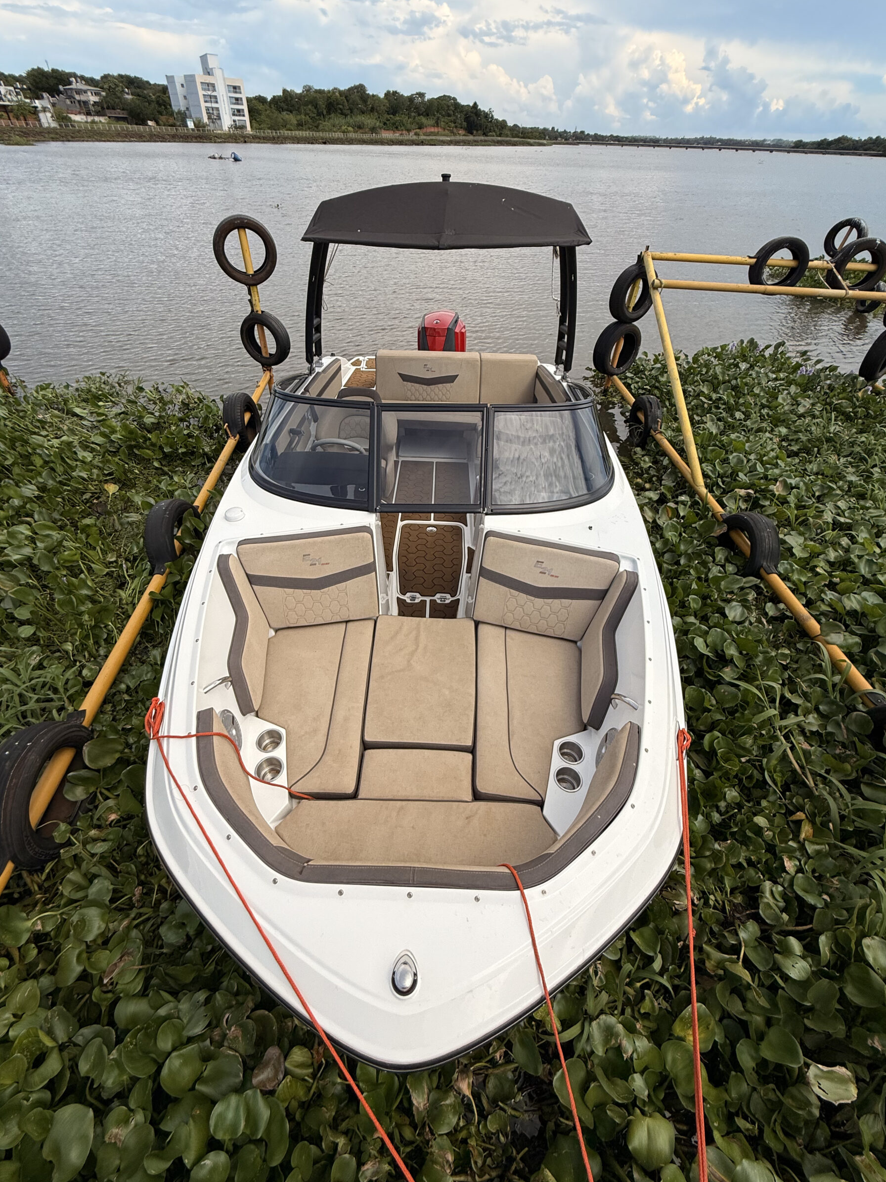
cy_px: 566
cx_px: 431
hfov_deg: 81.7
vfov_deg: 98.1
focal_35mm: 15
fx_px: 512
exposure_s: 1/2092
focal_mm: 2.22
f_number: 2.2
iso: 50
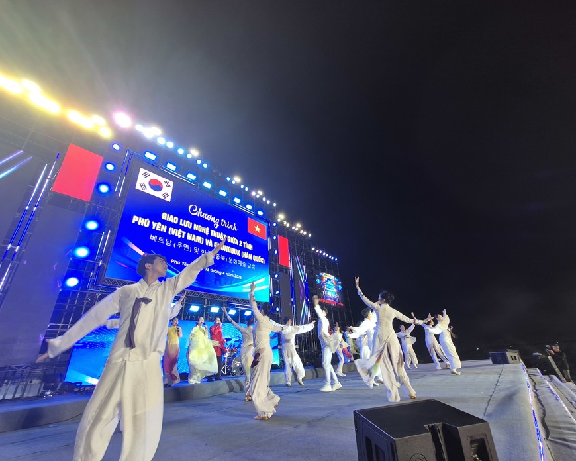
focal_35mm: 14
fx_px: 239
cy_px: 227
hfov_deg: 100.7
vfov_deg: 88.0
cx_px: 299
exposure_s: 1/53
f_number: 2.2
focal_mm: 2.2
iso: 80
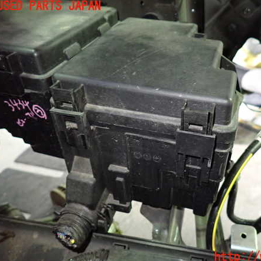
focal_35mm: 30
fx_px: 256
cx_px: 171
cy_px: 132
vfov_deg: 54.0
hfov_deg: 53.1
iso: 640
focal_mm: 4.5
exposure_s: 1/30
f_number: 2
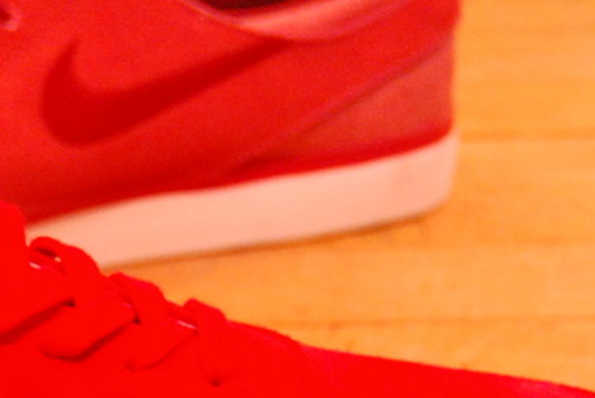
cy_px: 474
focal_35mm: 151
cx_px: -95
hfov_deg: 13.3
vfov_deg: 9.0
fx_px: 2499
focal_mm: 30
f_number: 4.5
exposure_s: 1/80
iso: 1600
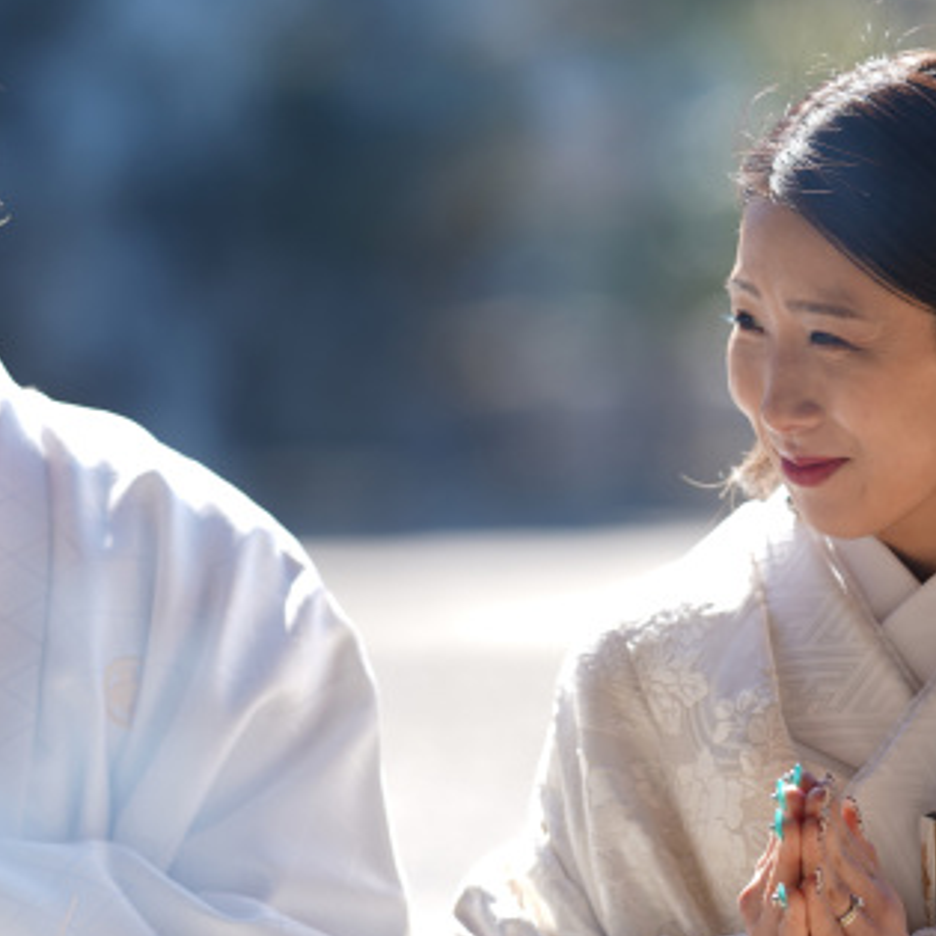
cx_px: 446
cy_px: 530
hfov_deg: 6.0
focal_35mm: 291
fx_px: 8902
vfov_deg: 6.0
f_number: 2
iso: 50
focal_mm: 135
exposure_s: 1/640
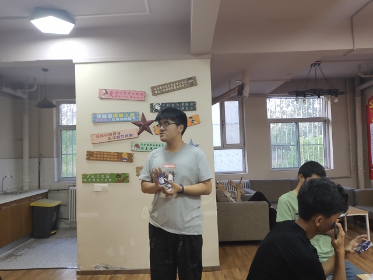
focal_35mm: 26
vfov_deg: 53.1
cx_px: 186
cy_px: 140
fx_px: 280
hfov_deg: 67.3
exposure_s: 1/33
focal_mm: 3.87
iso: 810
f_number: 2
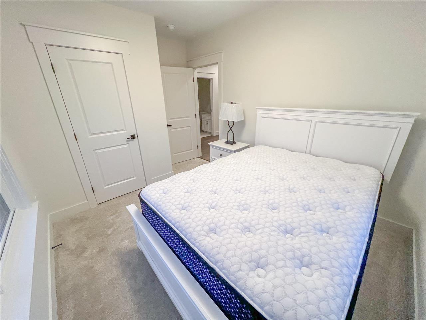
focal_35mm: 13
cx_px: 213
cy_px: 160
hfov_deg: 106.2
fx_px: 160
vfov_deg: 89.9
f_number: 1.8
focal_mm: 1.57
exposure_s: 1/120
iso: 250
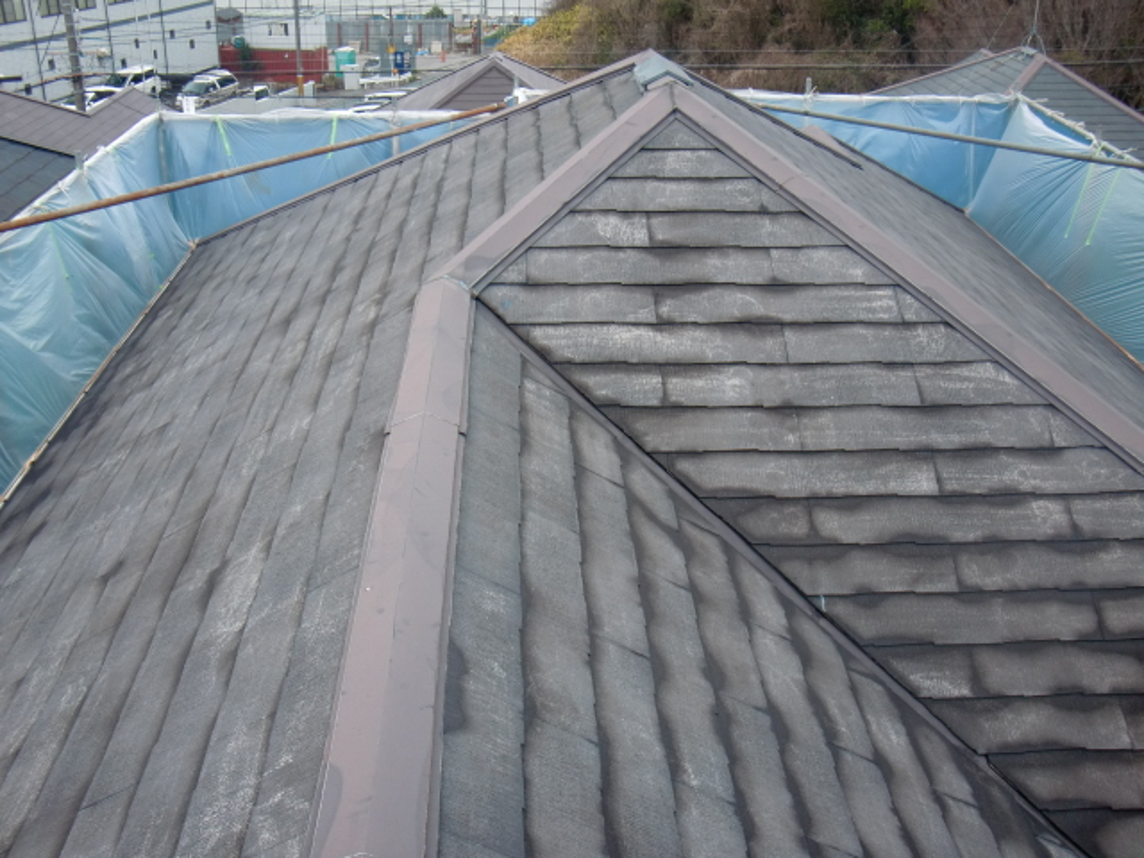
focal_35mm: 38
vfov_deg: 37.7
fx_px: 1256
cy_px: 429
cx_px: 572
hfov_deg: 49.0
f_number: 3.9
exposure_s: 1/160
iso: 64
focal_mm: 6.66
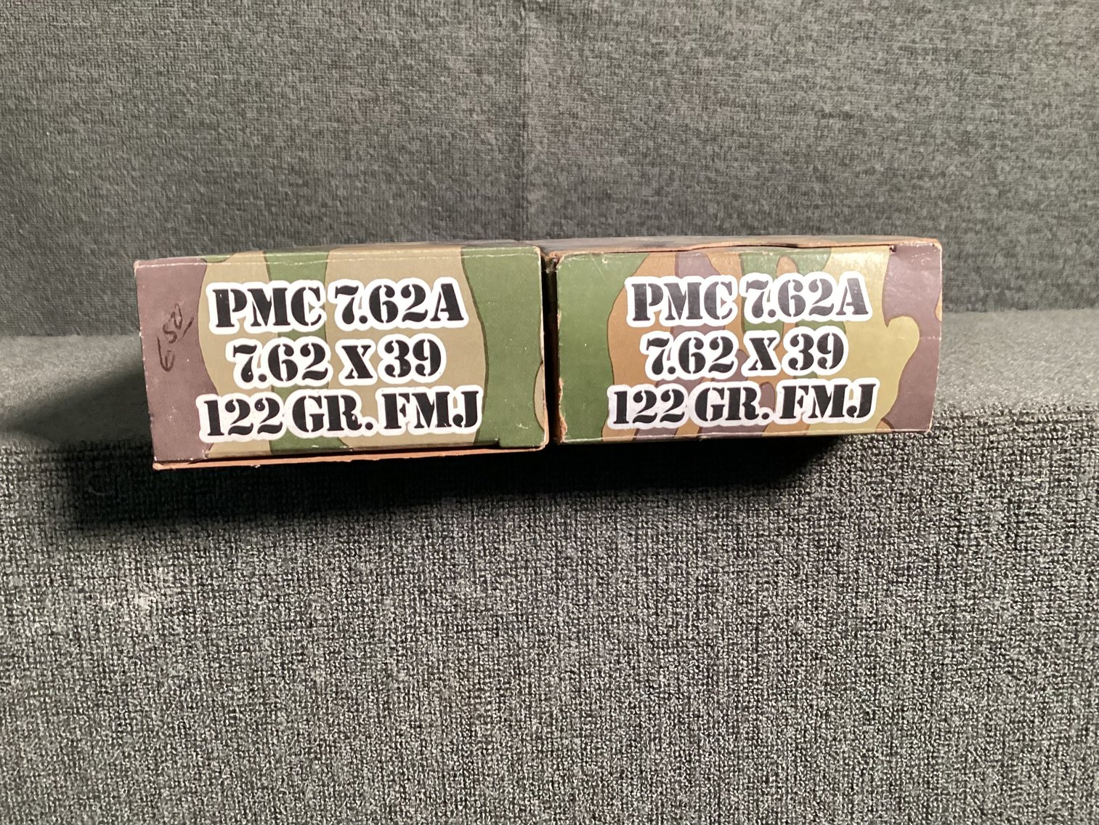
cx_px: 550
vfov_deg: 45.4
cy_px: 412
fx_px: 984
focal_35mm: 31
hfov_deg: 58.3
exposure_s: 1/60
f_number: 2.4
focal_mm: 3.3
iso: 250
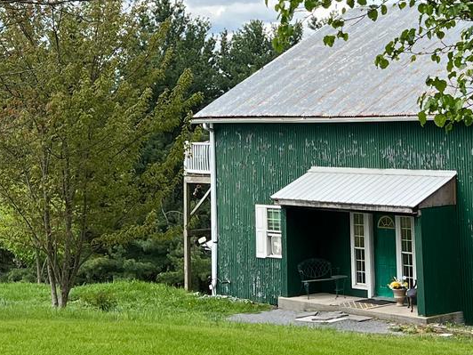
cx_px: 308
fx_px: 1366
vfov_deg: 14.6
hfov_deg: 19.6
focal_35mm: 100
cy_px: 12
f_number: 1.5
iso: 50
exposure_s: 1/2353
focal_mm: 5.7
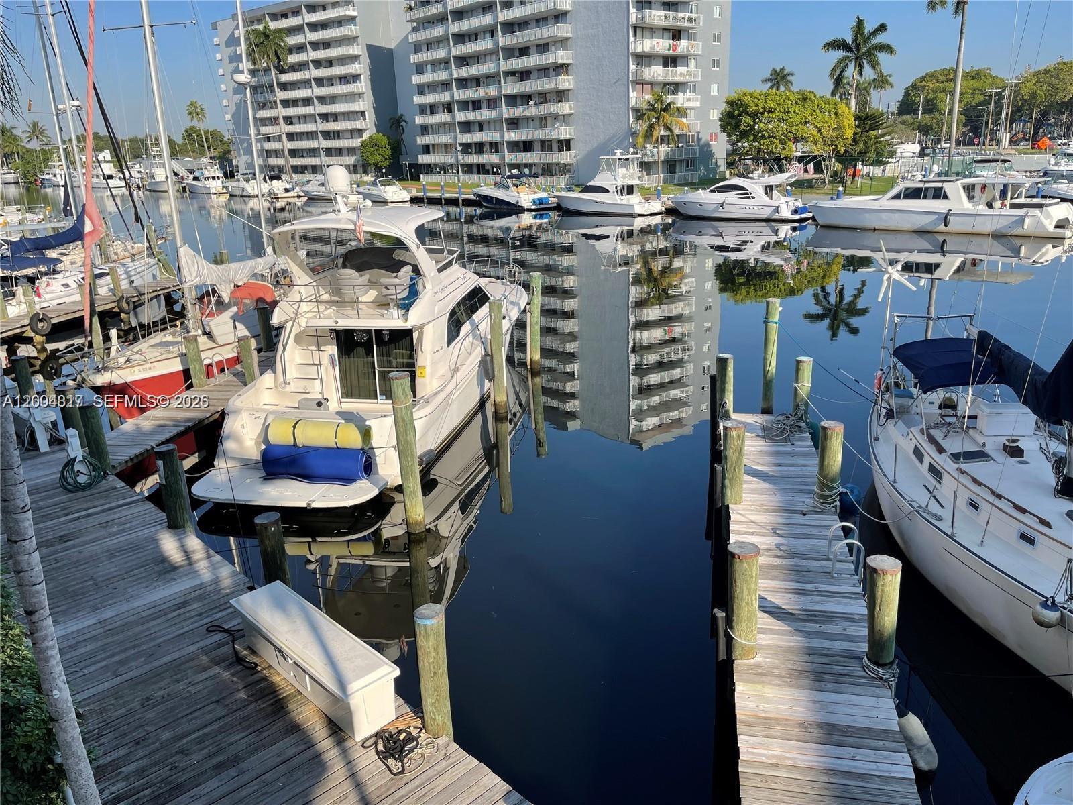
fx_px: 806
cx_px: 536
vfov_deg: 53.1
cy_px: 402
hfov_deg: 67.3
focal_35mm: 26
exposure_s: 1/3003
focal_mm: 5.1
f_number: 1.6
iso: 32
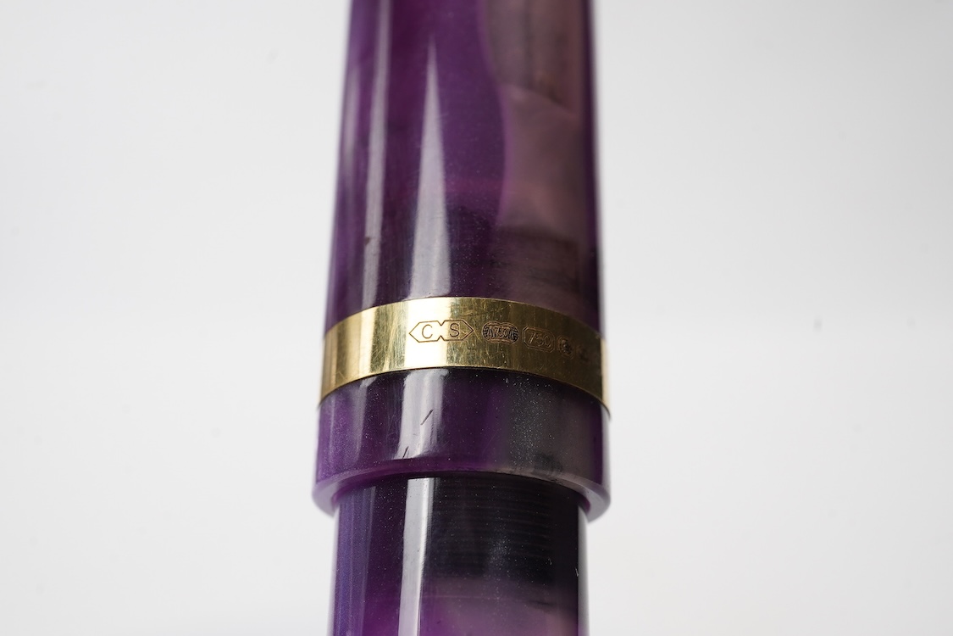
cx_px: 476
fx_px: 1191
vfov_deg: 29.9
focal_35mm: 45
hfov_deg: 43.6
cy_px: 318
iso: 400
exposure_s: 1/100
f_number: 20
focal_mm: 30
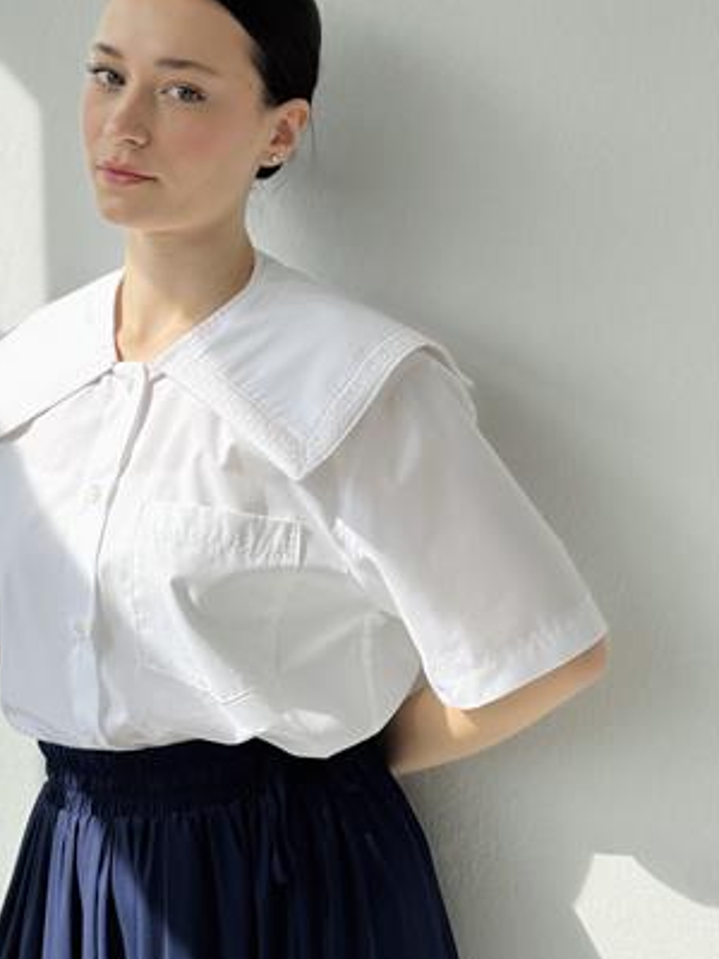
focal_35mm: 64
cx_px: 249
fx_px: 1772
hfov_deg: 22.8
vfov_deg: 30.2
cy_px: 387
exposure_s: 1/2415
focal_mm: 6.76
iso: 64
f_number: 1.78
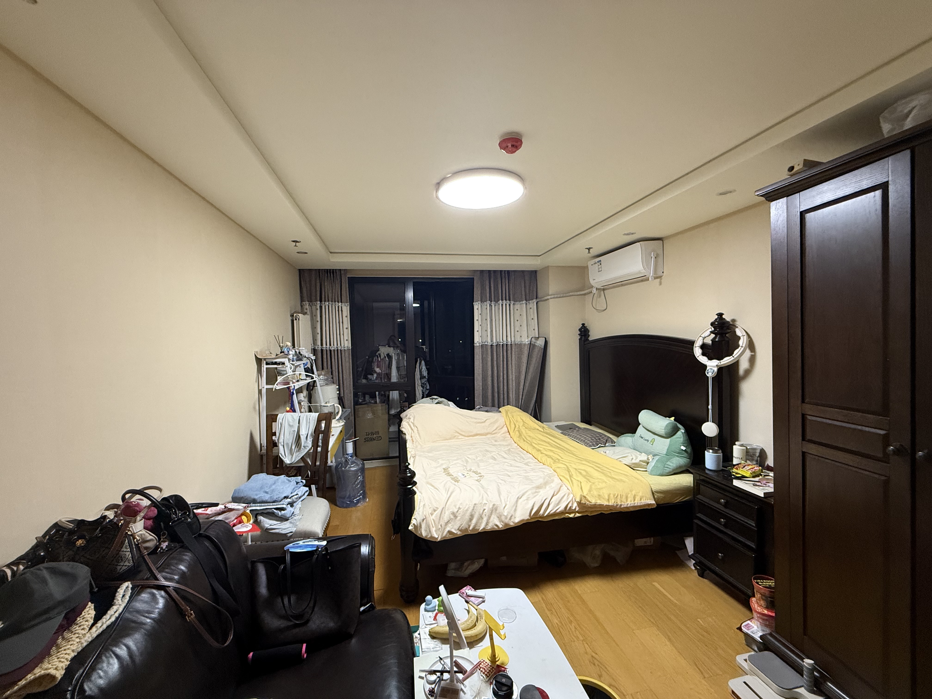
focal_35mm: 14
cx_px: 466
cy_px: 350
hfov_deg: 102.1
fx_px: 377
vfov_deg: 85.7
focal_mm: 2.22
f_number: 2.2
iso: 250
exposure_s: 1/50
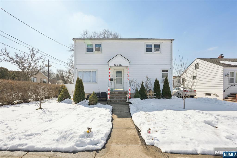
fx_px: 105
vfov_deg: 73.7
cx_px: 118
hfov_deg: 96.8
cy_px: 79
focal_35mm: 16
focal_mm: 16
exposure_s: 1/640
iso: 100
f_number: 8
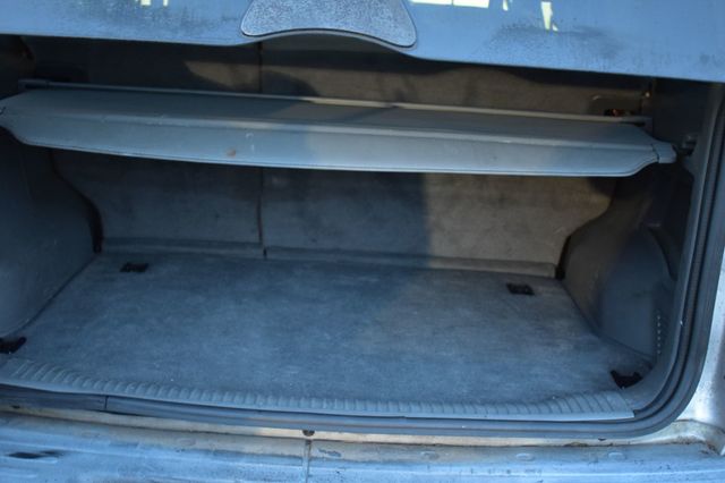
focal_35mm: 44
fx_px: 876
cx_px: 362
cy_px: 242
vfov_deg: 30.8
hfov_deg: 45.0
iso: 1600
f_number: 4.2
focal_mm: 29
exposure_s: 1/6
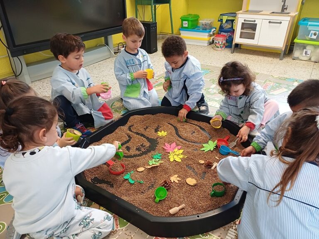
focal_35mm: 25
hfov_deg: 69.4
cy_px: 120
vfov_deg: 54.9
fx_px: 230
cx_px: 160
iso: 320
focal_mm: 4.65
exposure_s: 1/50
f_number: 1.8
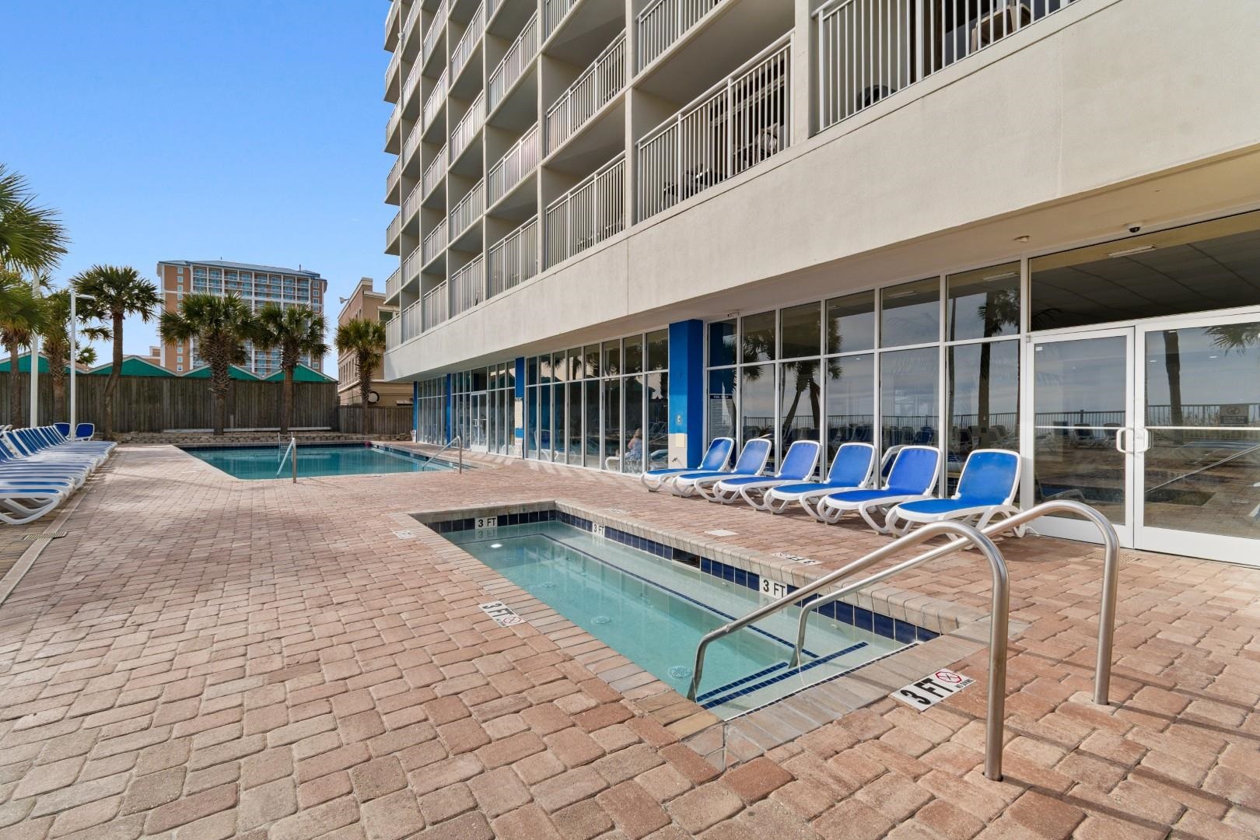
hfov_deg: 100.4
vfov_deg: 77.3
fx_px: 525
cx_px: 630
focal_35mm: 15
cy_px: 420
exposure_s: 1/160
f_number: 6.3
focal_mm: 10
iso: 100
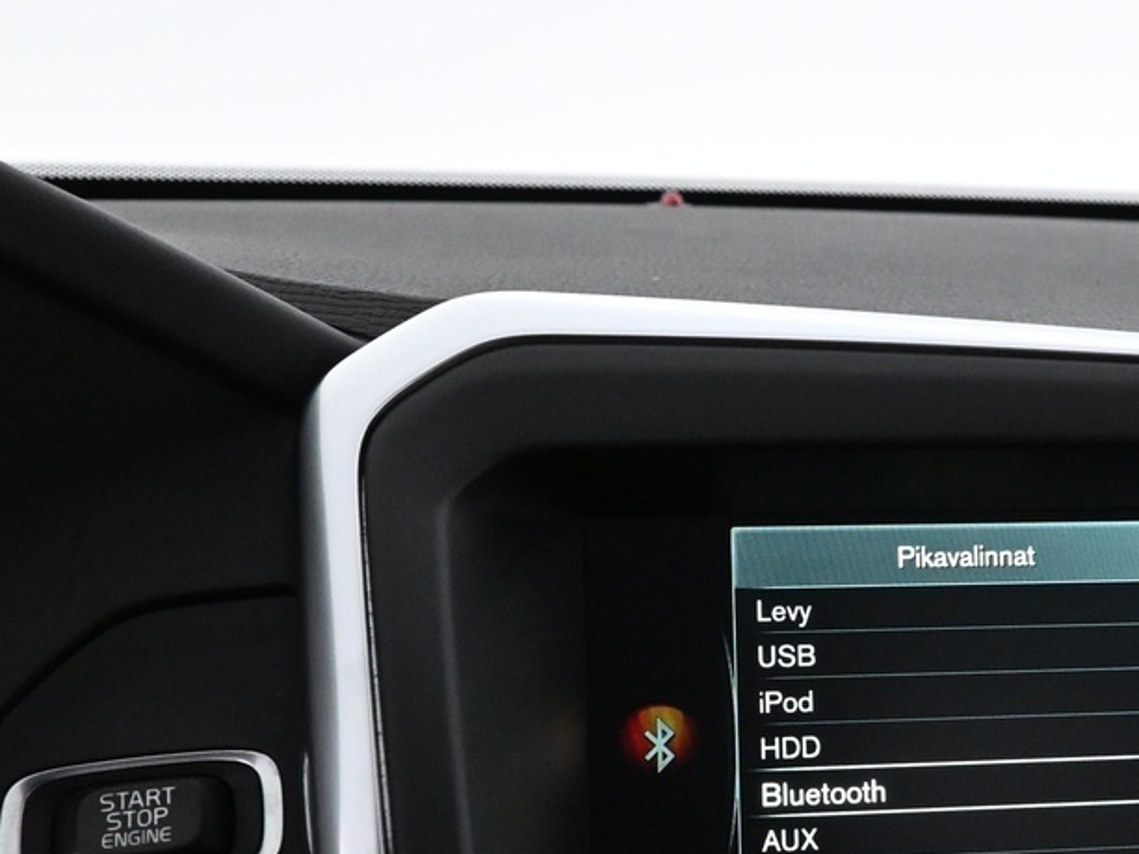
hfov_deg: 30.6
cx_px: 964
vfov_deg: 23.9
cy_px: 600
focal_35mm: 61
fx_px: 2008
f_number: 4.5
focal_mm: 16
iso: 4000
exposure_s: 1/80
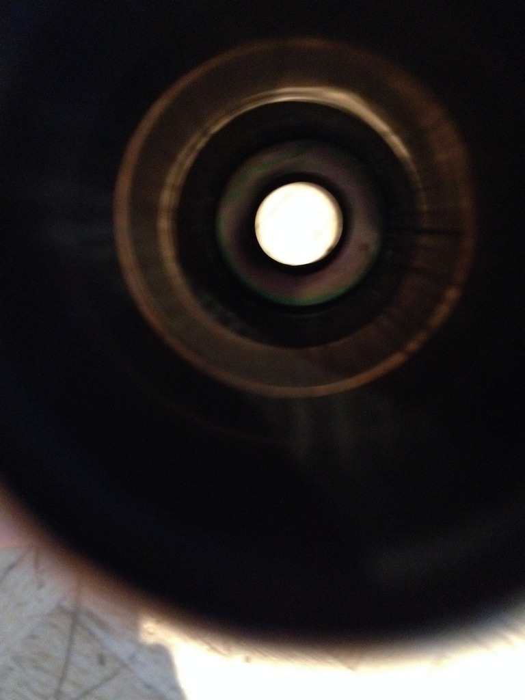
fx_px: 708
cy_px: 350
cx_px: 262
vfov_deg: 52.6
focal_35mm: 35
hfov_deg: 40.7
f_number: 2.4
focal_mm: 4.28
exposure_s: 1/15
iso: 800
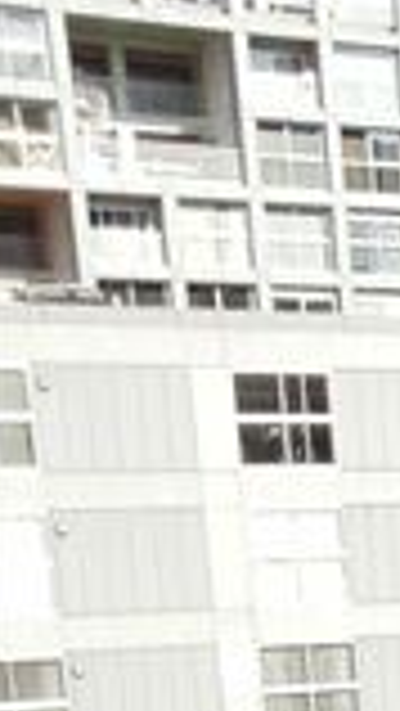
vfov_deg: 16.7
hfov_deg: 7.9
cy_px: 999
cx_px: 1420
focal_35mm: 119
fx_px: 2241
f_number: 2.4
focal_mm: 2.87
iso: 71
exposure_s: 1/1000
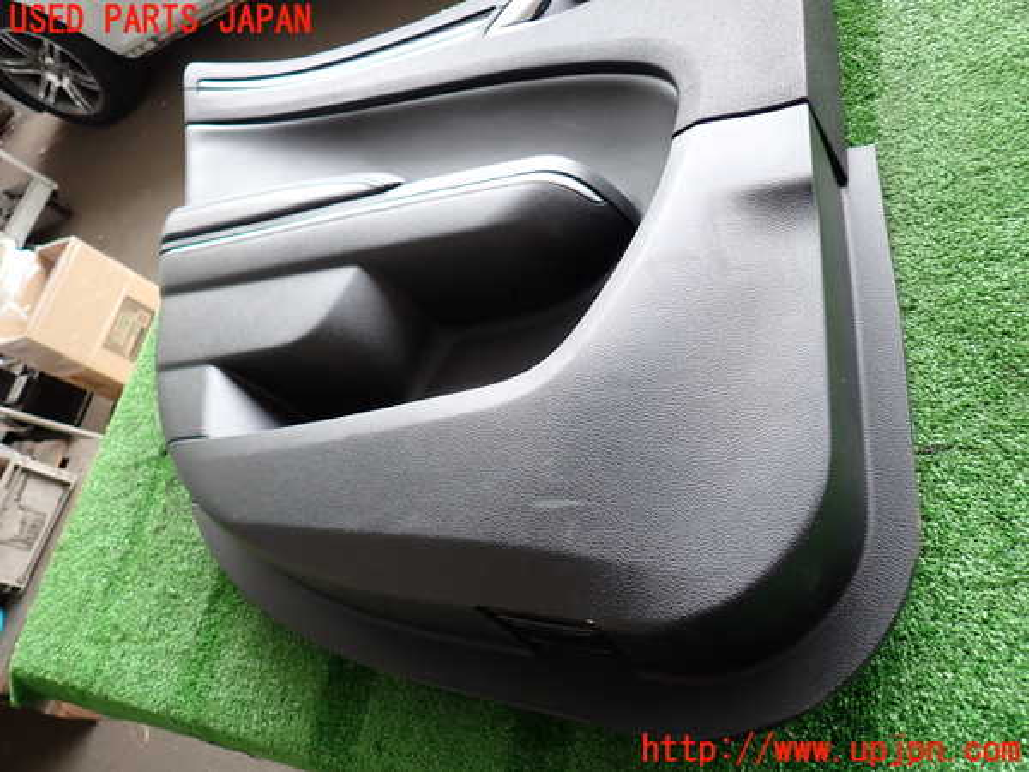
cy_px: 386
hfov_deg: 69.4
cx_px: 514
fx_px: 743
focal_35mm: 25
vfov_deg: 54.9
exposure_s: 1/60
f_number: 2
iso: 125
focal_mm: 4.5
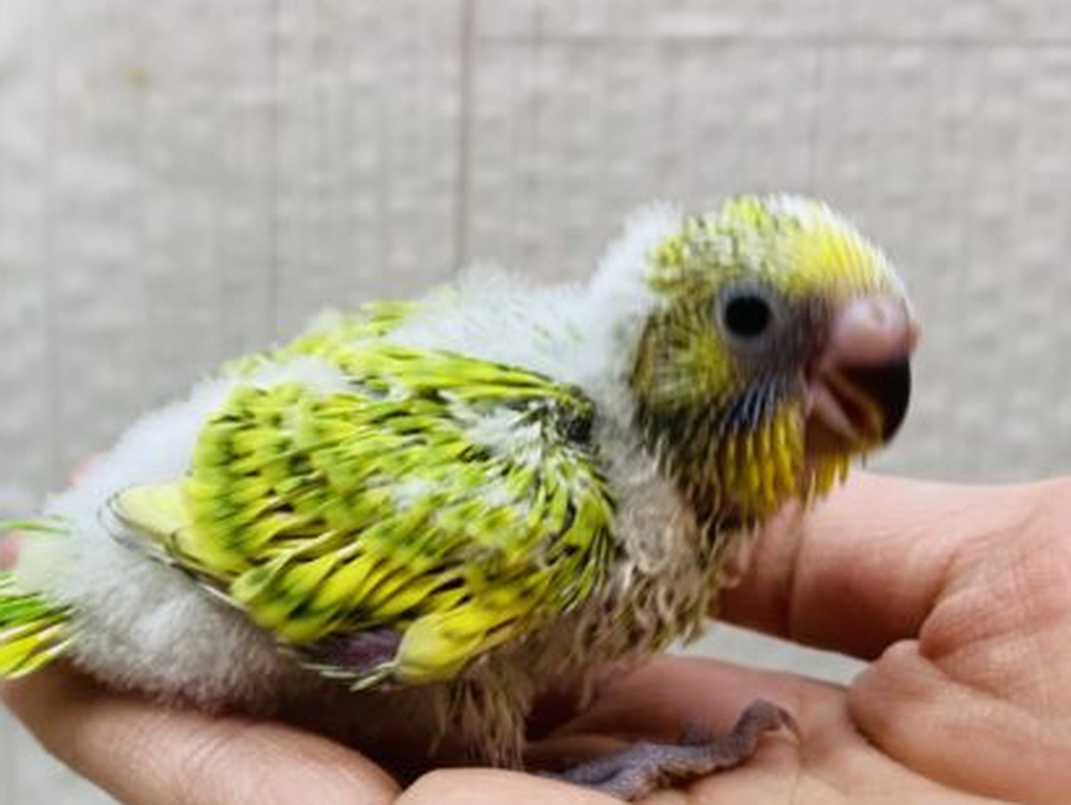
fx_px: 1207
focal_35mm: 39
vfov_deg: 36.8
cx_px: 360
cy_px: 444
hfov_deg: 47.1
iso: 80
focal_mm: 4.25
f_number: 1.8
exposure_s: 1/100
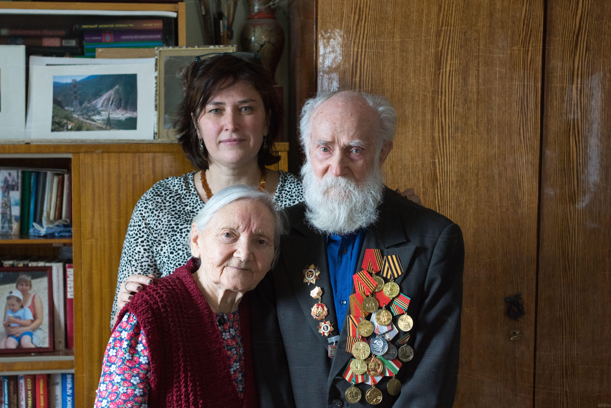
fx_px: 1273
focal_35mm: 75
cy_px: 204
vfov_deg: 18.2
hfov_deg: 27.0
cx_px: 306
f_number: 3.2
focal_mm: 50
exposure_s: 1/250
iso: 1600
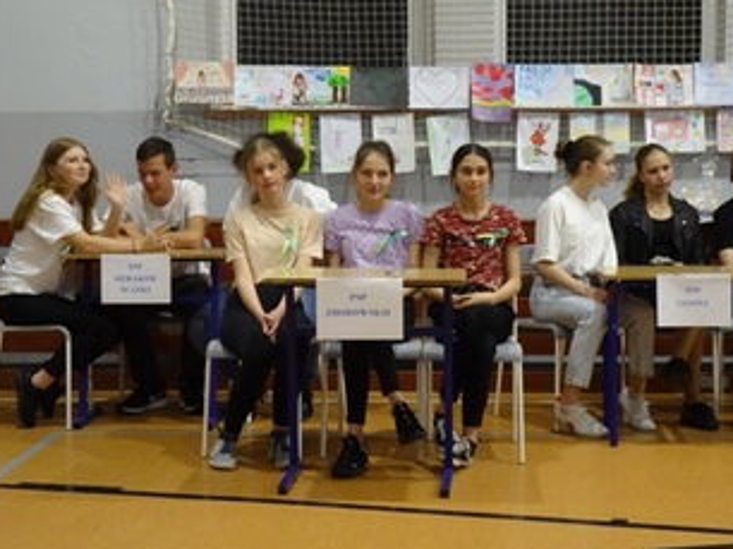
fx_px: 1439
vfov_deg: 21.6
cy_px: 235
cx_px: 376
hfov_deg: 28.6
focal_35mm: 68
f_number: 4.5
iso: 640
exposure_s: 1/60
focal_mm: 8.35
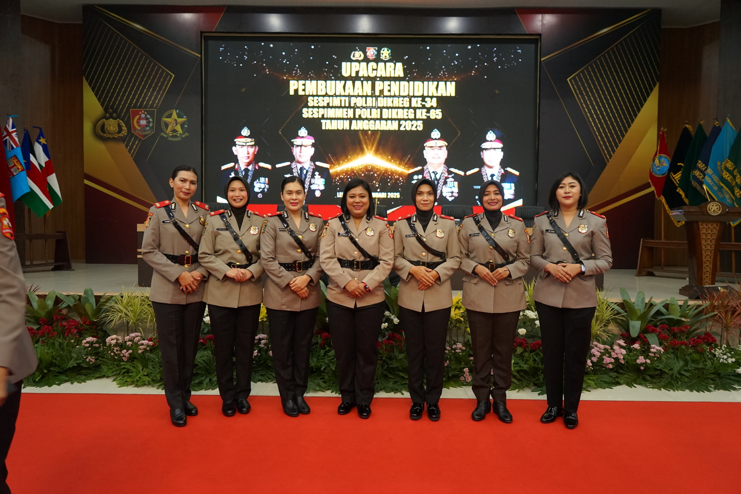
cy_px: 247
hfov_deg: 69.4
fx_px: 535
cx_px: 370
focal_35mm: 26
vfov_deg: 49.6
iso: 2000
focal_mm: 26
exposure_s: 1/100
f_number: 4
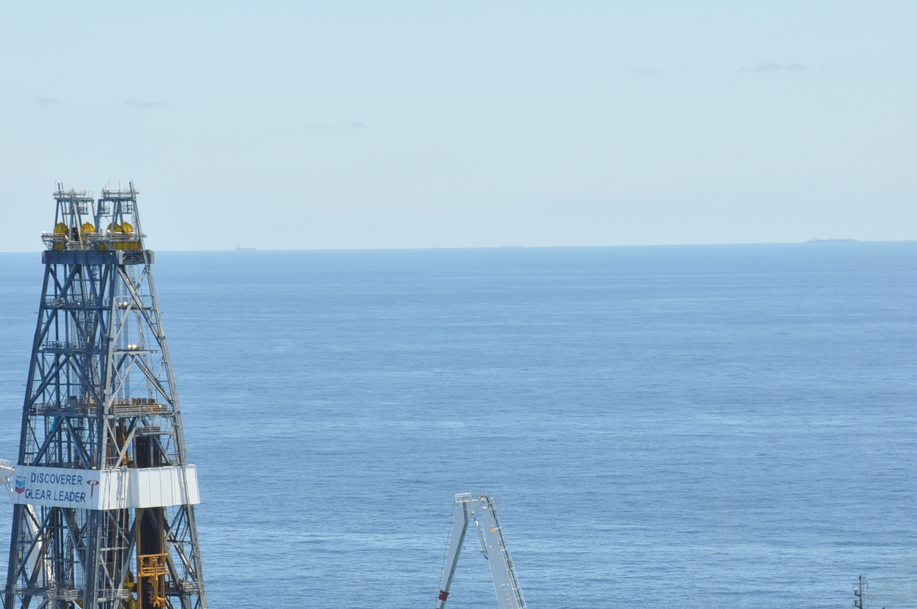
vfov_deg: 8.2
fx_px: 4223
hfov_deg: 12.4
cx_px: 371
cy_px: 606
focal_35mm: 166
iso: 200
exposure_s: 1/320
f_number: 9
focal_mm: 52
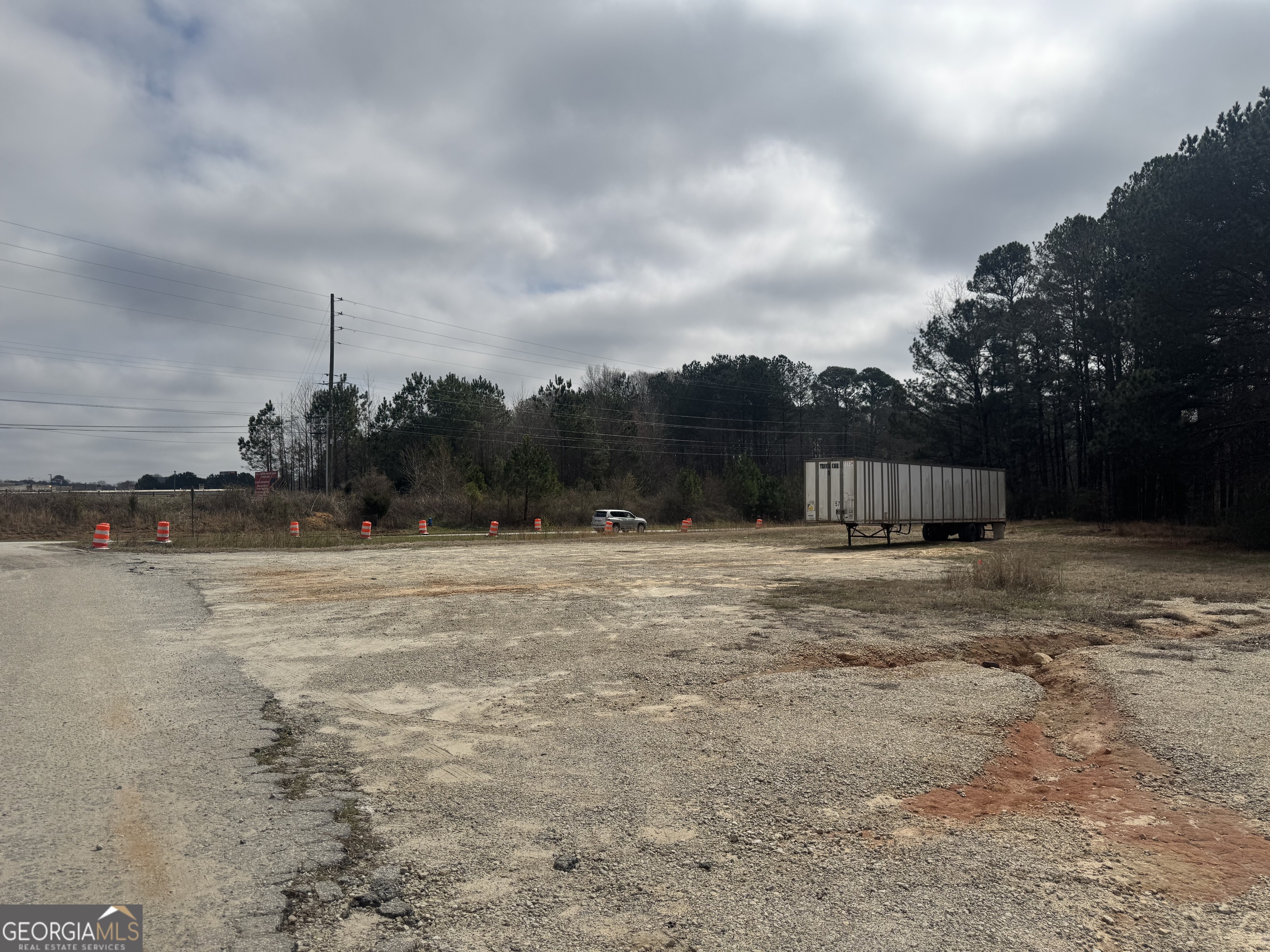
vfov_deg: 56.8
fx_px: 881
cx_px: 635
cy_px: 476
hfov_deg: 71.6
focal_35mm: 24
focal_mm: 6.76
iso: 64
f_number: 1.78
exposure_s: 1/12346
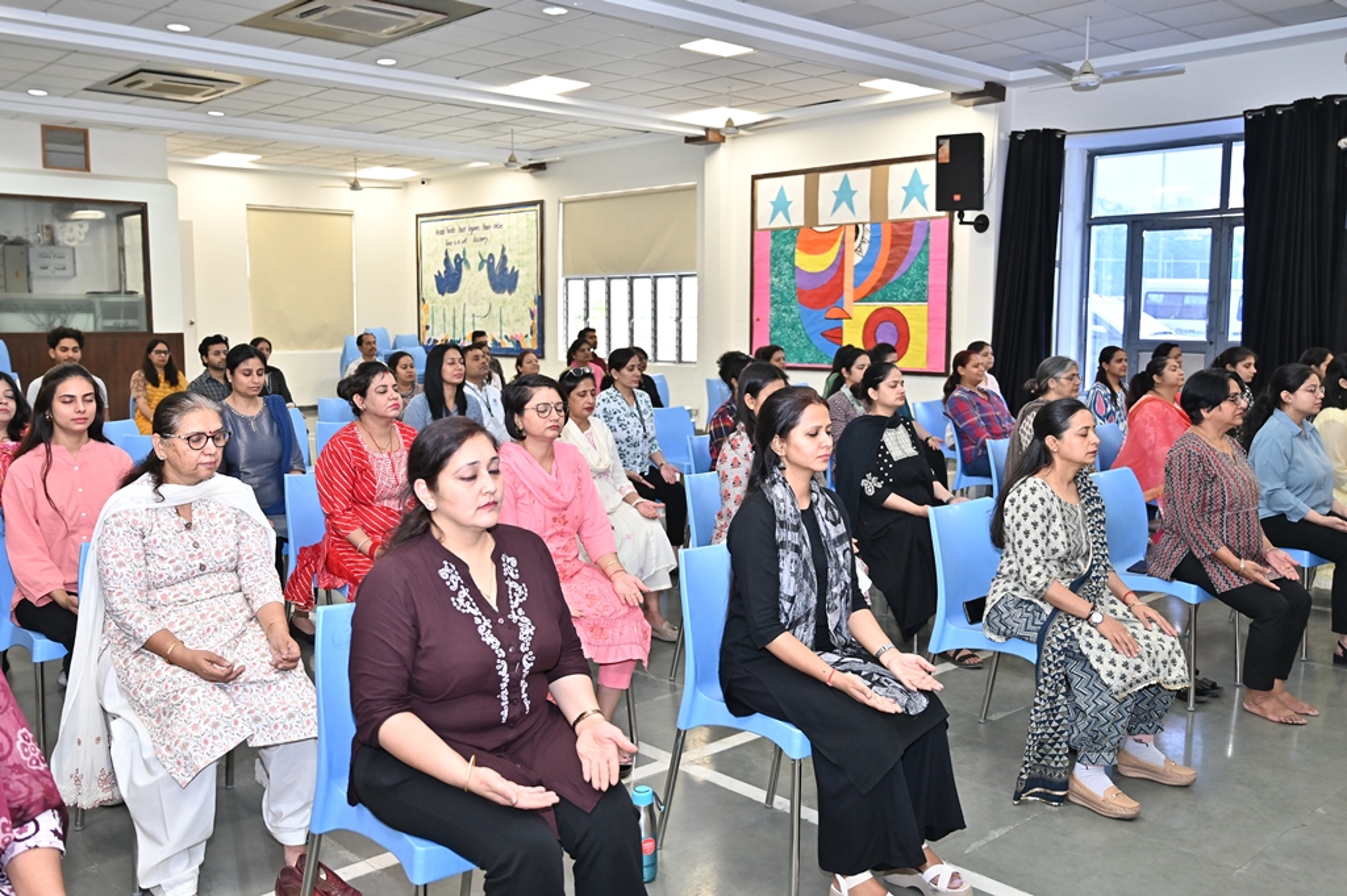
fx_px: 1178
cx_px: 674
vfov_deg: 41.6
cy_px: 448
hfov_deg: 59.5
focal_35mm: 32
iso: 800
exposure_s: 1/125
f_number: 4
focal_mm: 31.5
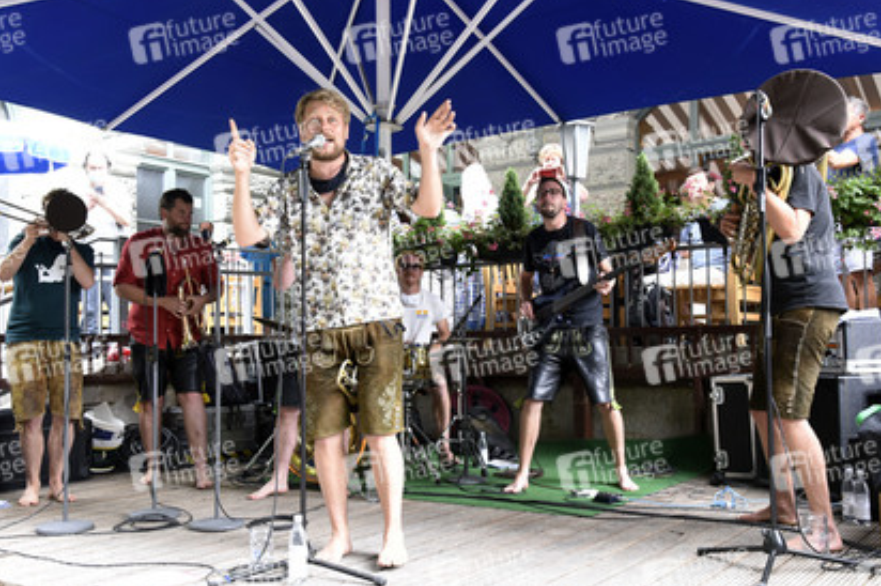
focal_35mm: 35
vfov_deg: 37.8
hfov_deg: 54.5
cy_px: 306
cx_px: 427
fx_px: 856
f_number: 6.3
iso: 1250
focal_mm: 32
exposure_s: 1/60
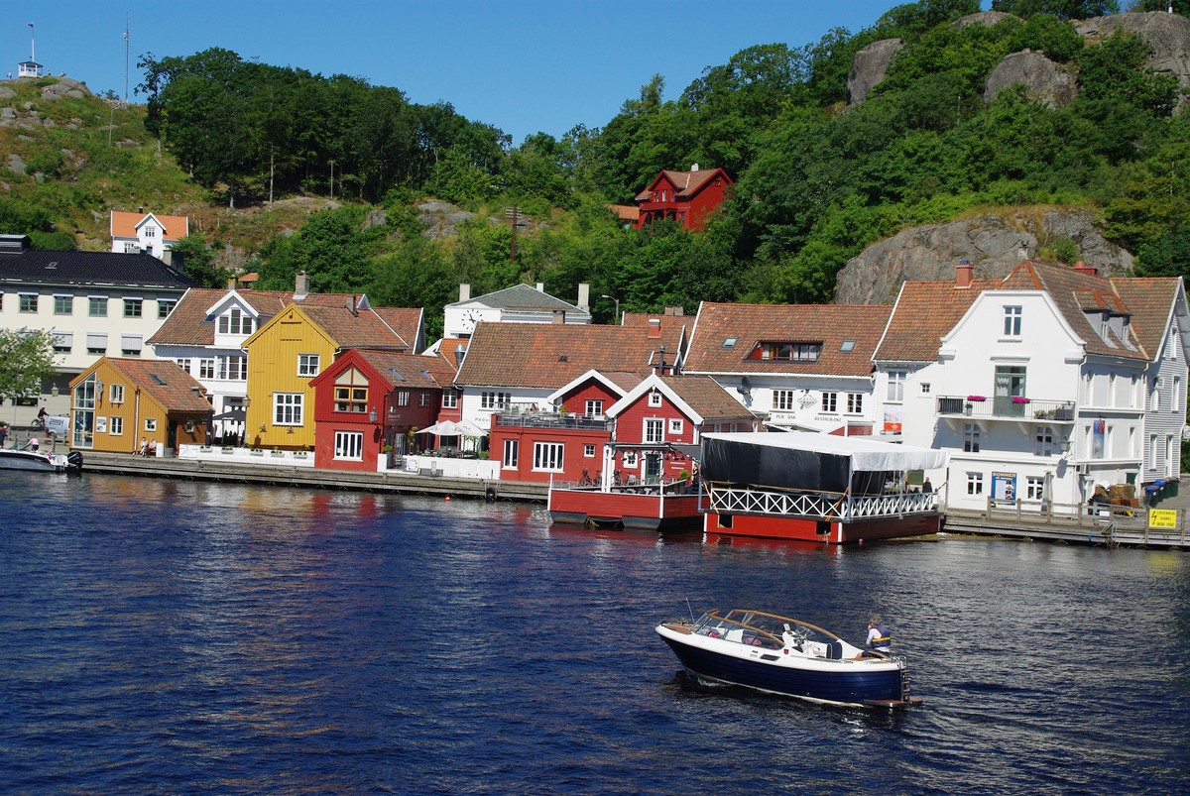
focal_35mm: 60
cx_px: 595
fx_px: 1985
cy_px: 398
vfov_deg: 22.7
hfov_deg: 33.4
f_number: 9.5
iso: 200
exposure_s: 1/350
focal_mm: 40
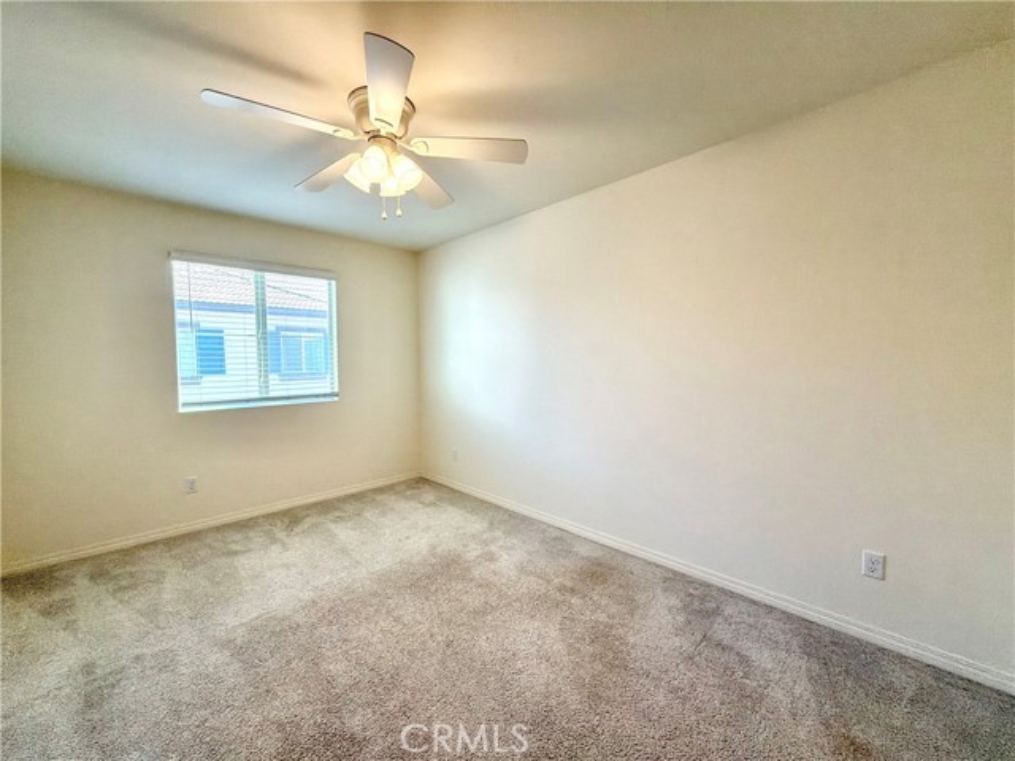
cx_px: 508
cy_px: 380
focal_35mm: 14
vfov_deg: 85.7
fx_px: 411
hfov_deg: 102.1
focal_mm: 2.22
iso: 160
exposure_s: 1/120
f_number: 2.2
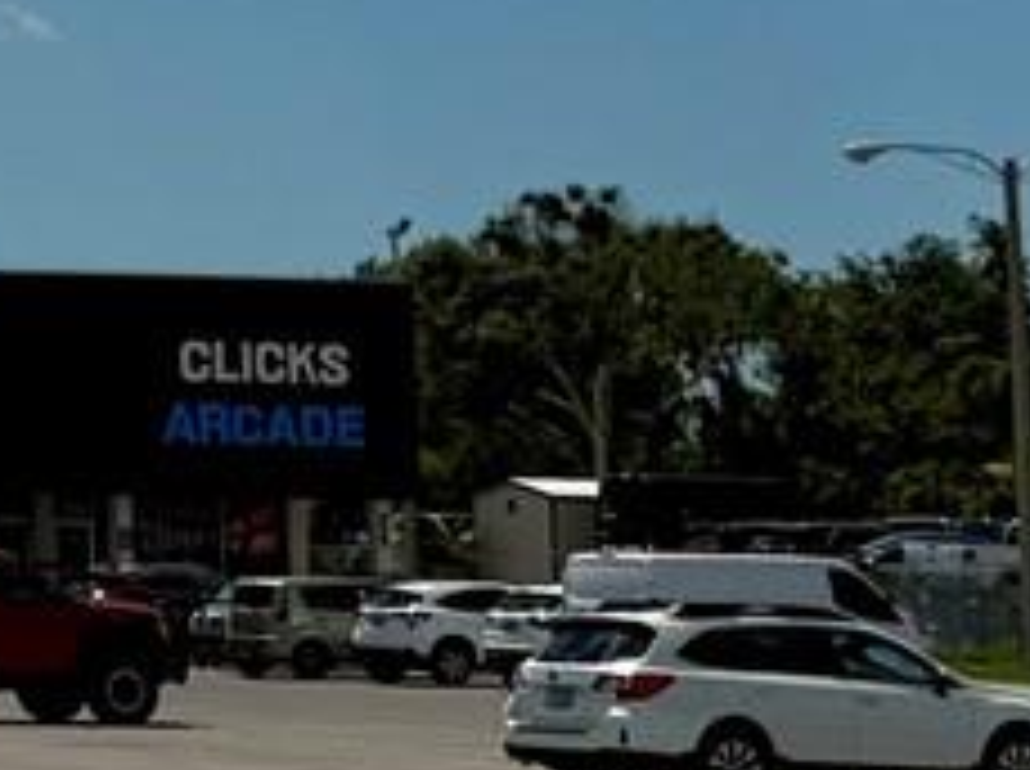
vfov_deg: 8.7
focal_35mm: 168
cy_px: -212
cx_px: -1003
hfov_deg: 10.8
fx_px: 4991
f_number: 1.78
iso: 64
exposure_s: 1/14286
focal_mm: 6.76
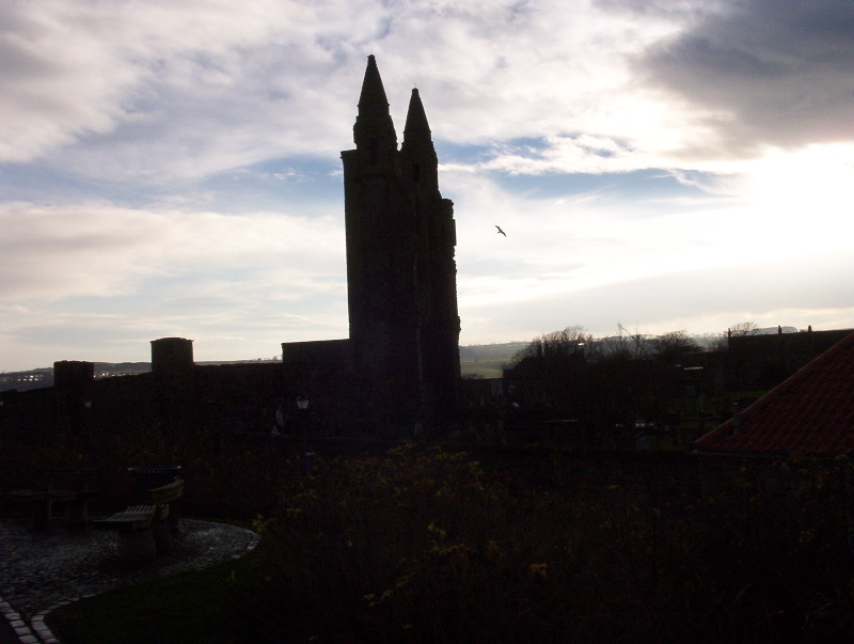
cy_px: 322
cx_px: 427
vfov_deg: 36.9
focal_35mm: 39
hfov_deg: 47.8
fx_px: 964
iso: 100
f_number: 8
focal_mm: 6
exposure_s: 1/377
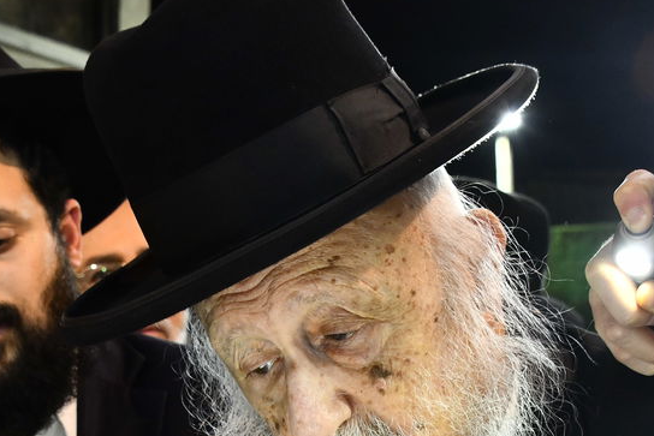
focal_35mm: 72
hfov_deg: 28.1
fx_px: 1308
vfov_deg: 18.6
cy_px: 409
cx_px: 350
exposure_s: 1/160
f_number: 5.6
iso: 1250
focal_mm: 28
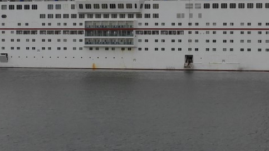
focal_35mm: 91
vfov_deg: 13.3
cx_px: 189
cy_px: 53
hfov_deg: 23.3
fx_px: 649
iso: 100
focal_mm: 5
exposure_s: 1/1000
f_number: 3.5
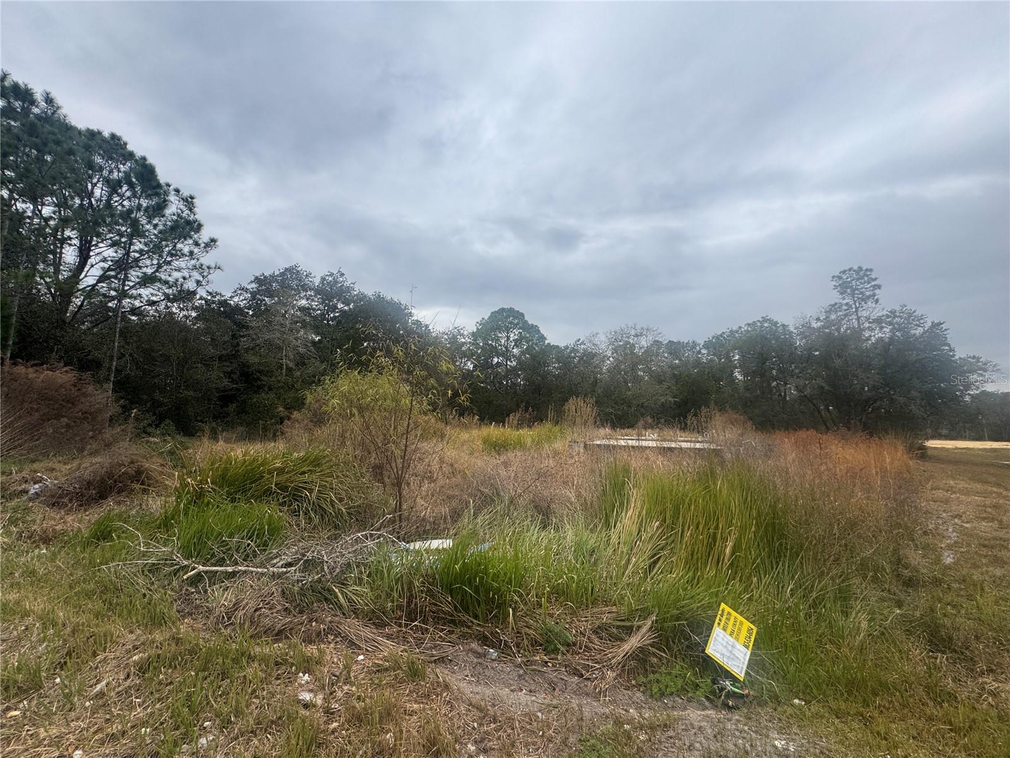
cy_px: 379
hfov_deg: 102.1
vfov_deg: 85.7
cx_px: 505
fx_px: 408
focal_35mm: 14
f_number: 2.2
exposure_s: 1/944
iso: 50
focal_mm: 2.22
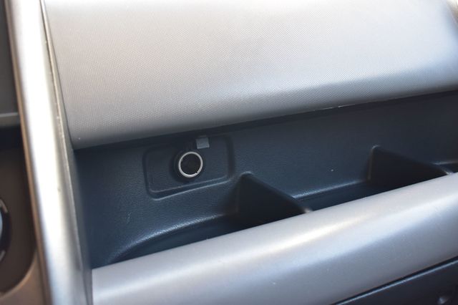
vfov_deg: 35.5
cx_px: 229
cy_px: 152
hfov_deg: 51.3
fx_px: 477
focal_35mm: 38
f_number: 6.3
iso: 800
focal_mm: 25
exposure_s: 1/15
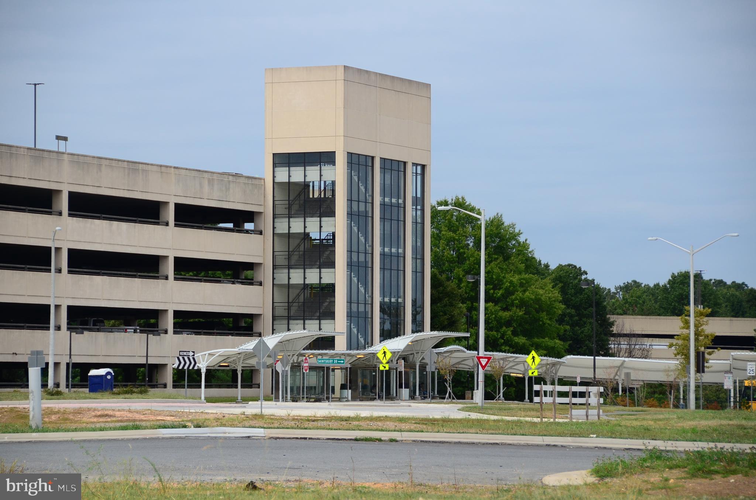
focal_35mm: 158
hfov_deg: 13.1
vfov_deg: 8.7
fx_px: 3300
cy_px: 250
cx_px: 378
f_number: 5.3
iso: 400
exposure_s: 1/2000
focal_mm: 105
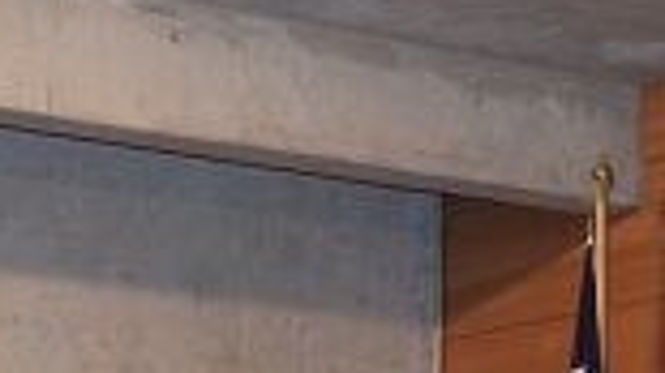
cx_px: 272
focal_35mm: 138
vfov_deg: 8.6
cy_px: 512
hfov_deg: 15.6
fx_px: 2432
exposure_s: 1/60
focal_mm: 32
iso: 1400
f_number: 4.5
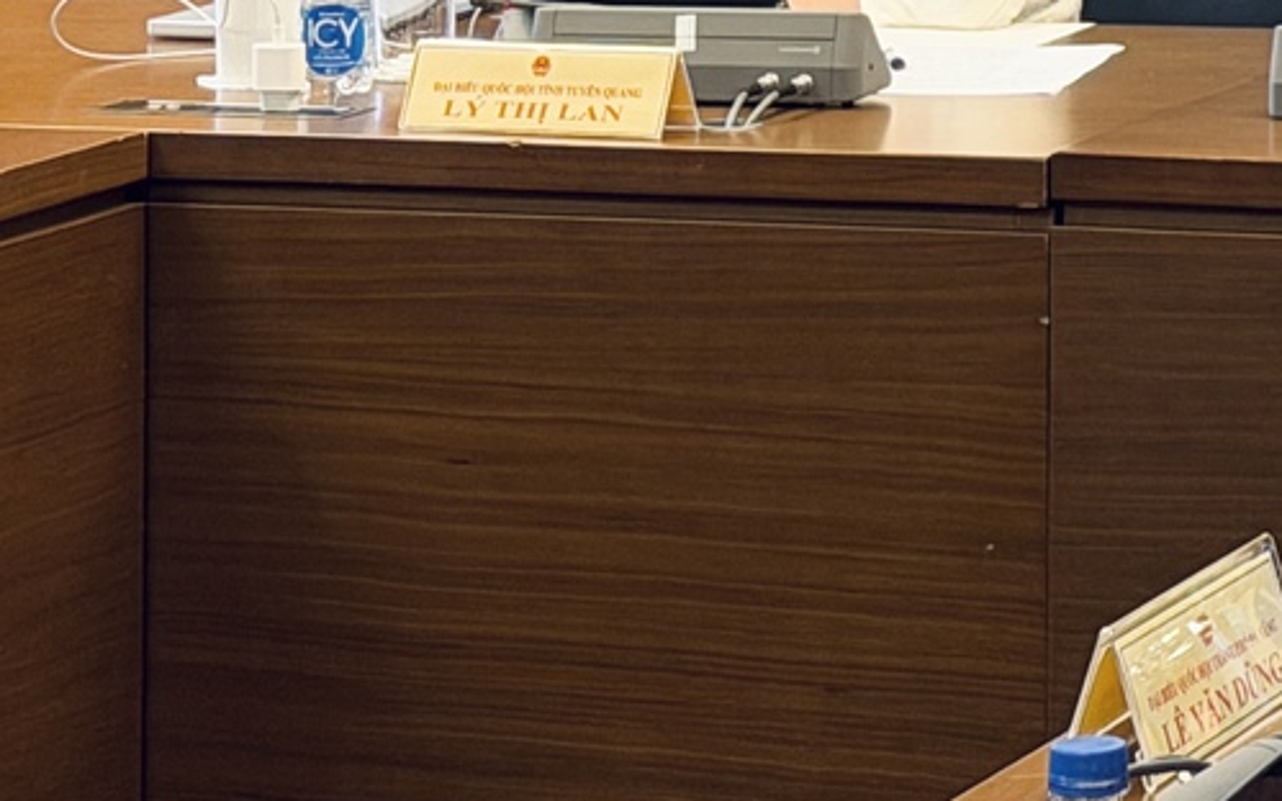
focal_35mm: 204
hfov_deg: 10.0
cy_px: -860
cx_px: 1883
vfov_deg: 6.2
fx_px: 7128
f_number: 1.78
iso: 80
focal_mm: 6.76
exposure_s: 1/50
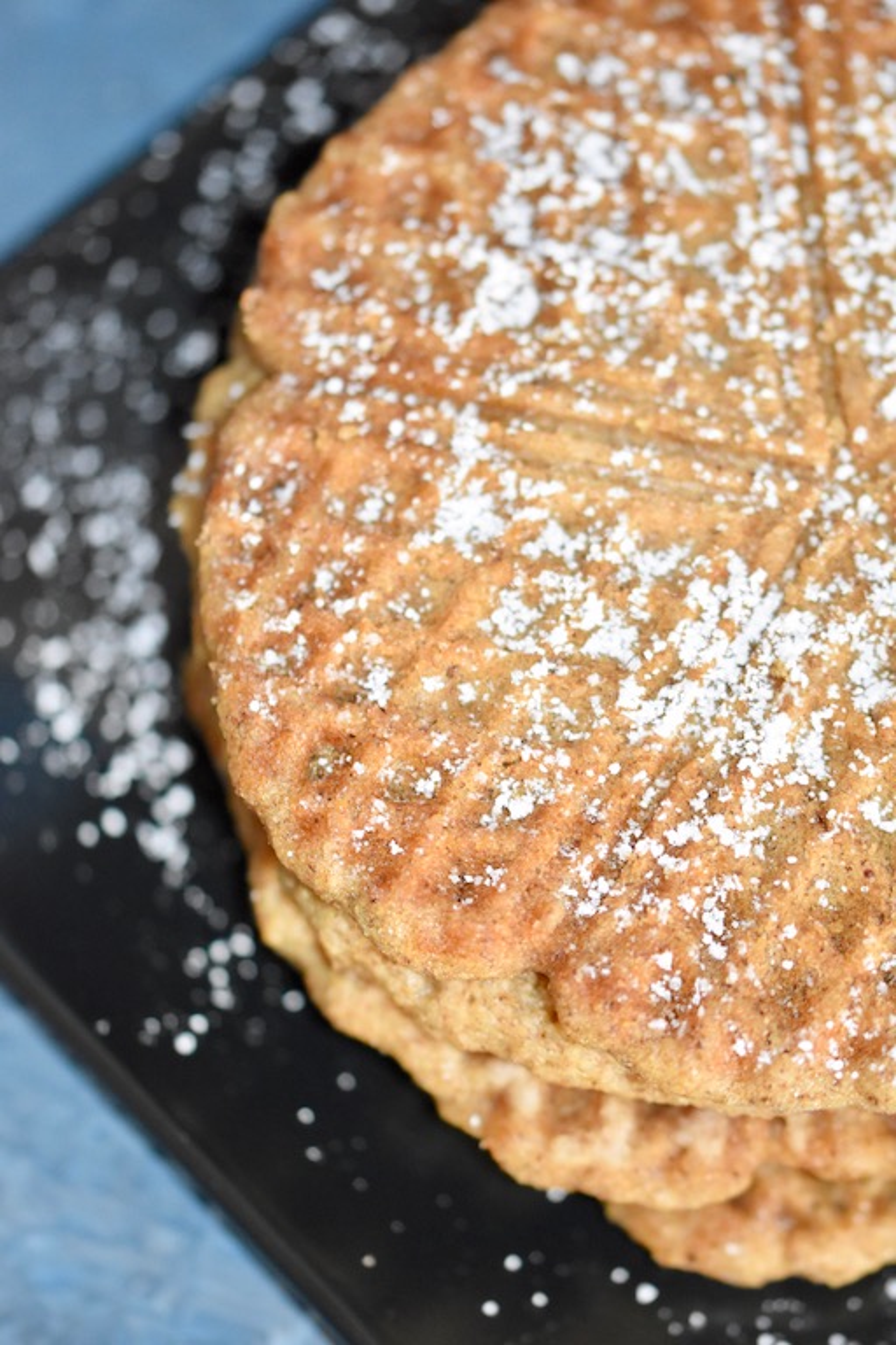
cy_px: 672
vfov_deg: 13.0
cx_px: 448
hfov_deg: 8.7
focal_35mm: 158
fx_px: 5880
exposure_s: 1/60
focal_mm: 105
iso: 2500
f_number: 3.3
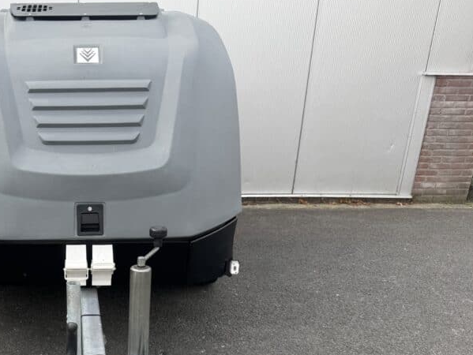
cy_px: 278
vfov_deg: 34.2
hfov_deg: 43.1
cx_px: 80
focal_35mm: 41
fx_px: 561
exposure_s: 1/381
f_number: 1.78
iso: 80
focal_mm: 6.76
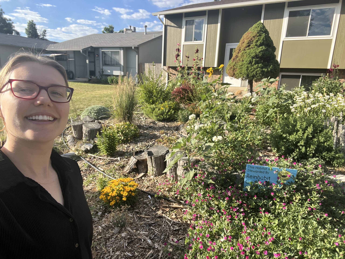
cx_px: 172
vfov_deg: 58.9
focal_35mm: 23
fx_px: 229
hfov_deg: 73.9
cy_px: 130
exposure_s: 1/462
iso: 32
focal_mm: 2.71
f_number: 2.2
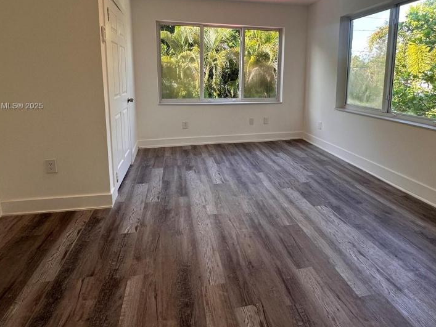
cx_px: 221
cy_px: 107
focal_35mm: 19
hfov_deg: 84.6
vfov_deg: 66.7
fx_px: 239
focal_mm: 2.22
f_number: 2.2
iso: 100
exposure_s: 1/120
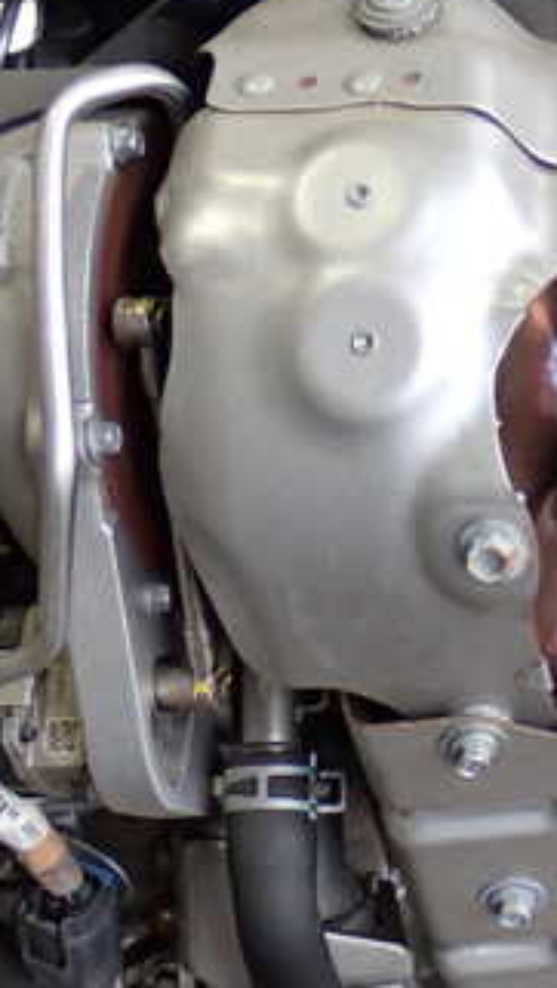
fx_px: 2883
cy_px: 449
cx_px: 846
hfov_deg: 10.6
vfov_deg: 19.4
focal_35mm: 110
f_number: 3.3
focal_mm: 9.65
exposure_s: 1/50
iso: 400
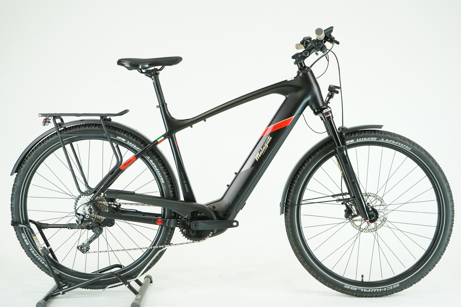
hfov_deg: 38.9
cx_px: 230
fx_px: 653
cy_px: 154
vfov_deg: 26.5
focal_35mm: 51
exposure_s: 1/200
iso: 1600
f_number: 5
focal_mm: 51
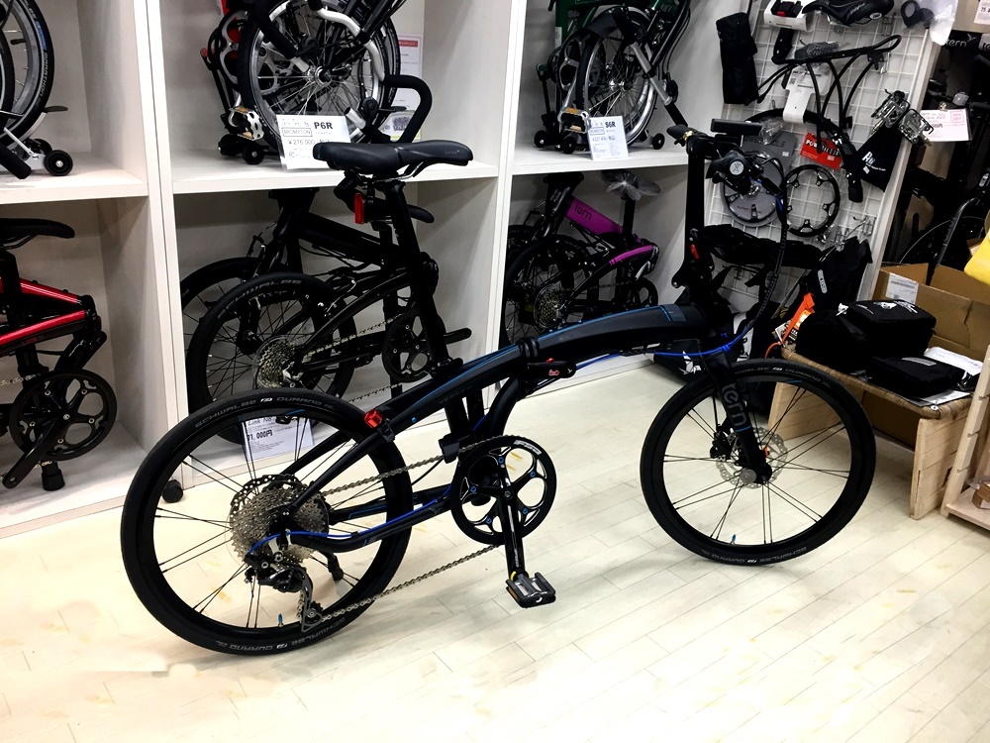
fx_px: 829
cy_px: 372
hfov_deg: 61.7
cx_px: 495
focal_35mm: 29
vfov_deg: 48.2
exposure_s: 1/33
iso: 50
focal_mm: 4.15
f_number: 2.2
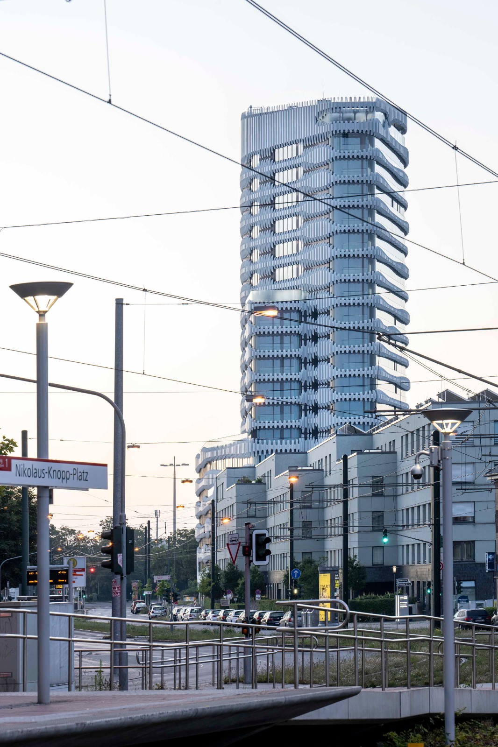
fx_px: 2387
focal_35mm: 115
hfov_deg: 11.9
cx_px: 249
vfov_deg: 17.8
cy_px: 374
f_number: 8
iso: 200
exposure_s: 1/8
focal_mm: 115
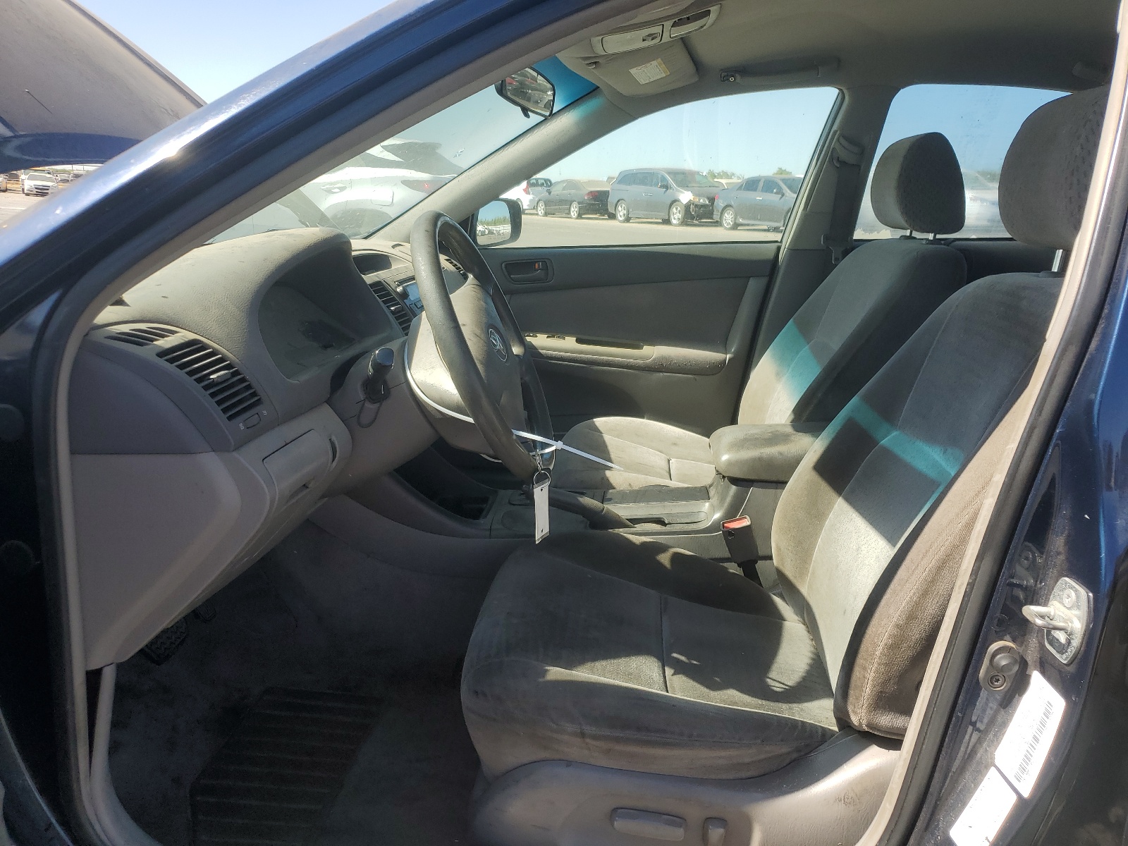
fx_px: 847
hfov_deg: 67.3
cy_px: 423
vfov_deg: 53.1
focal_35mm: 26
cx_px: 564
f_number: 1.5
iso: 50
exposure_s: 1/1250
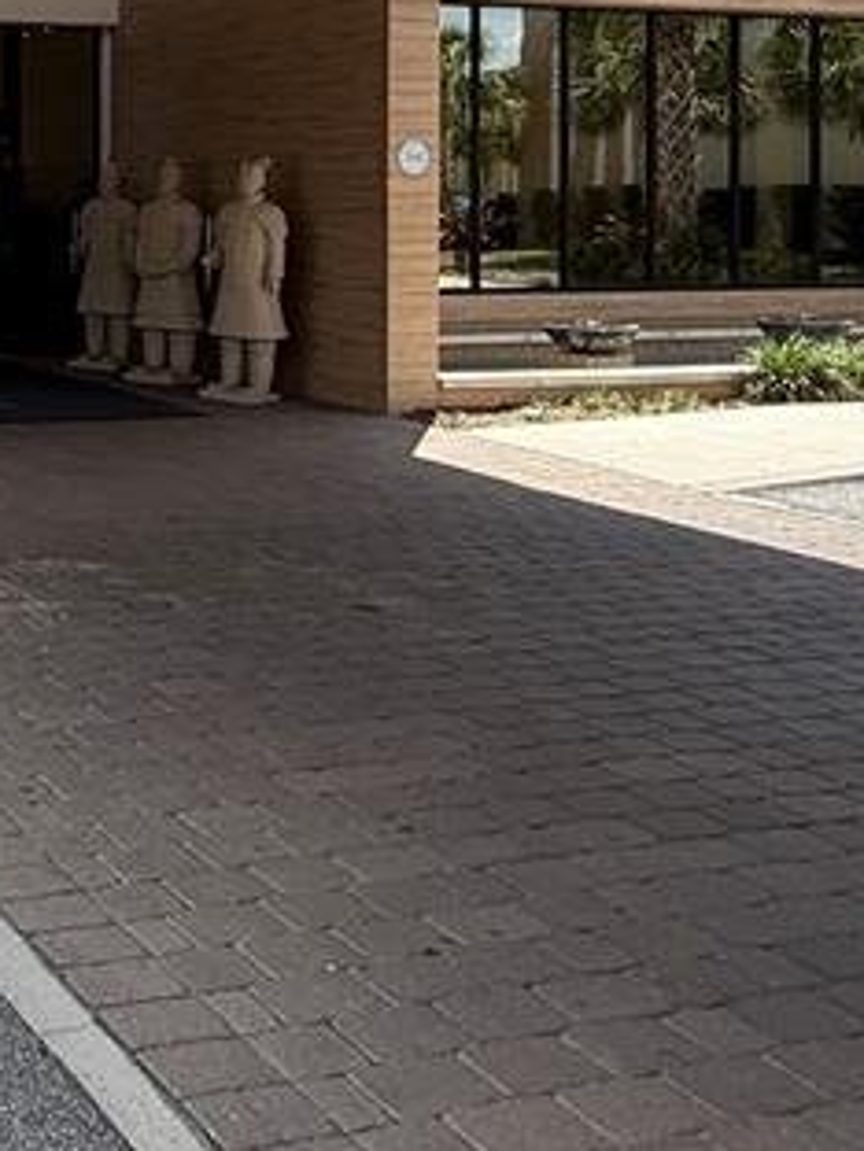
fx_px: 1531
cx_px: -277
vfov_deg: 39.5
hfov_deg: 26.4
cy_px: 214
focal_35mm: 46
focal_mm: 2.22
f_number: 2.2
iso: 50
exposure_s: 1/1087
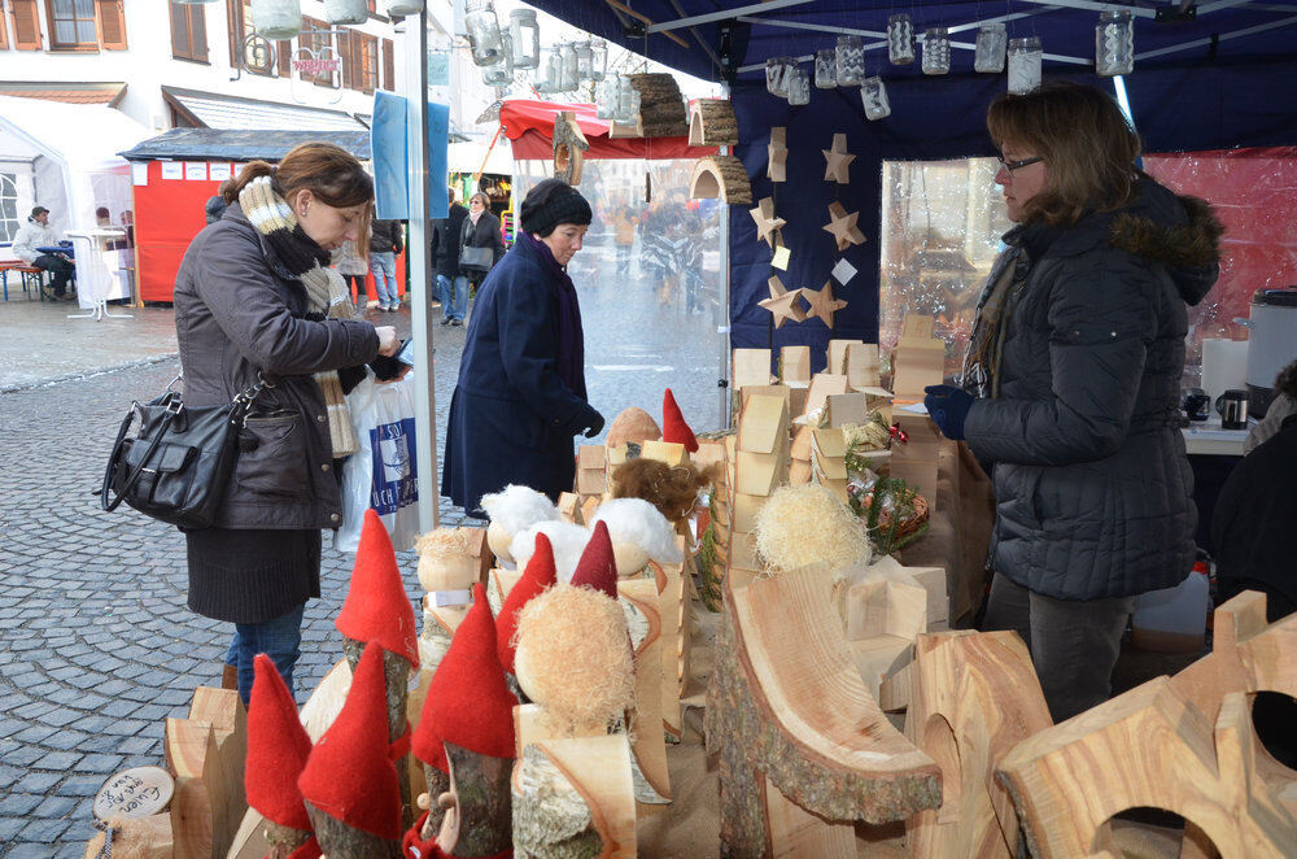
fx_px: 1186
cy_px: 430
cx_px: 648
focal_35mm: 33
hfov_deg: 57.3
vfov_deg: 39.8
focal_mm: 22
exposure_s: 1/200
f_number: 8
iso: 800
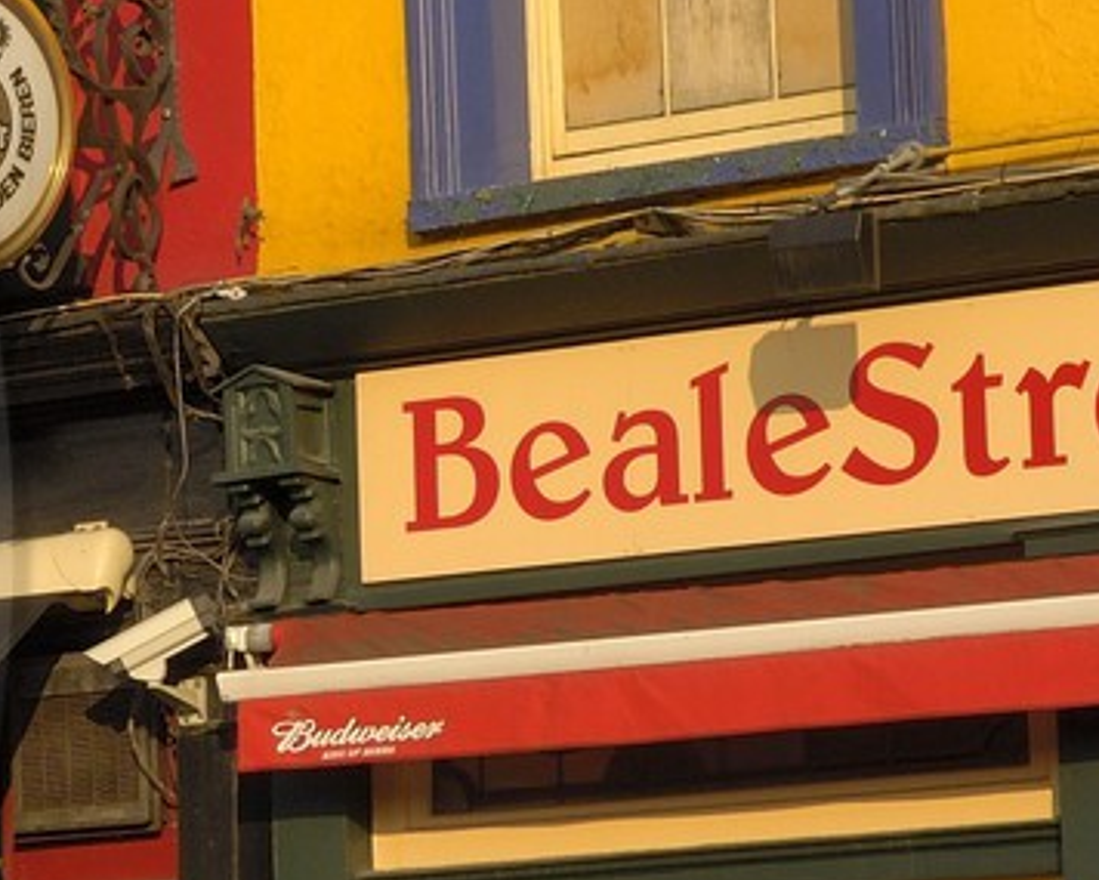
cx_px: -1263
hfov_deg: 9.1
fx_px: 6380
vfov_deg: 7.9
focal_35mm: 196
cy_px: 543
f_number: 9
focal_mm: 31
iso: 100
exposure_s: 1/160
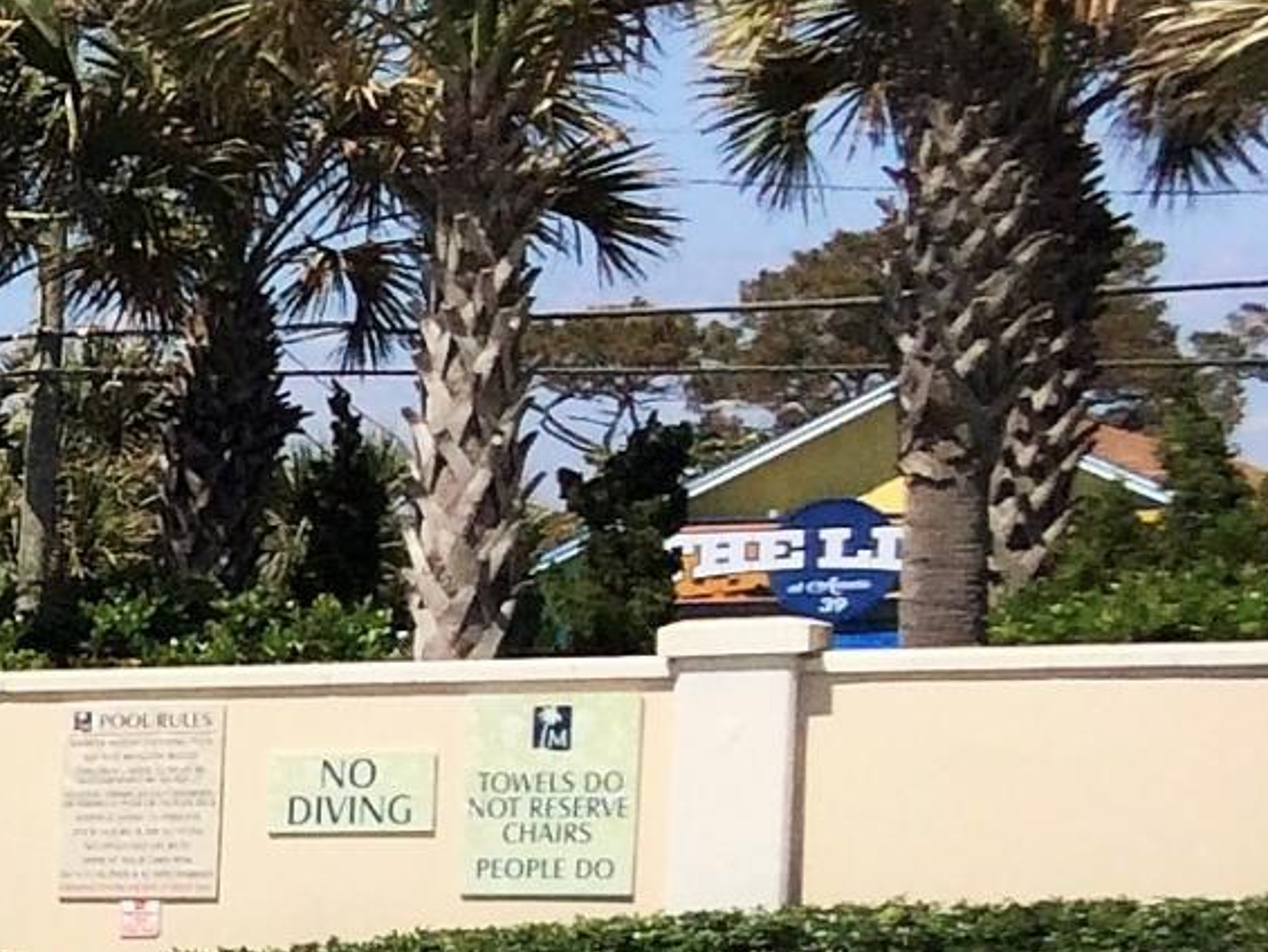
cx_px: -2076
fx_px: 5642
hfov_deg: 10.5
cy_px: 1495
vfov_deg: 9.3
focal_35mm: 154
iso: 32
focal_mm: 4.15
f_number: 2.2
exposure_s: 1/4115
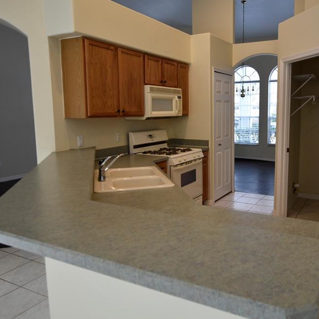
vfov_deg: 54.6
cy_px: 155
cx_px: 203
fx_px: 309
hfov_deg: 53.9
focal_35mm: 30
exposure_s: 1/60
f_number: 4
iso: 450
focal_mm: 15
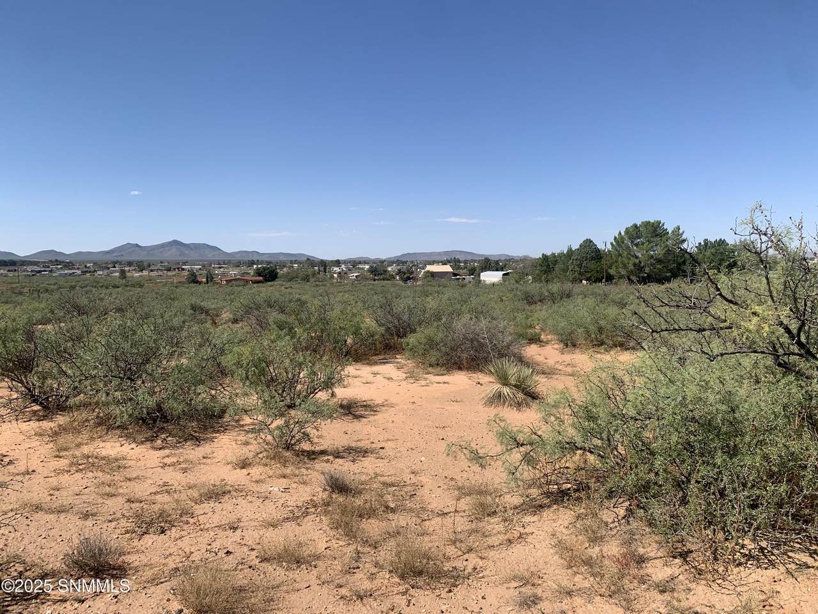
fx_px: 614
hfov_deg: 67.3
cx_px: 409
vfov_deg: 53.1
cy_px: 307
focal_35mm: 26
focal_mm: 4.25
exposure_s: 1/2915
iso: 25
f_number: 1.8
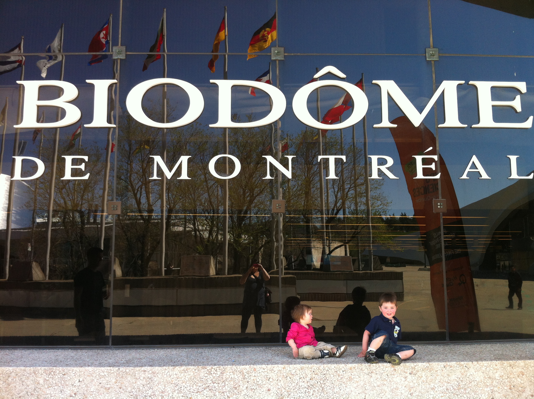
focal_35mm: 35
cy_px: 200
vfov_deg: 40.6
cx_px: 267
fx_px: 539
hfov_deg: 52.7
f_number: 2.8
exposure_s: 1/166
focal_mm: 3.85
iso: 80
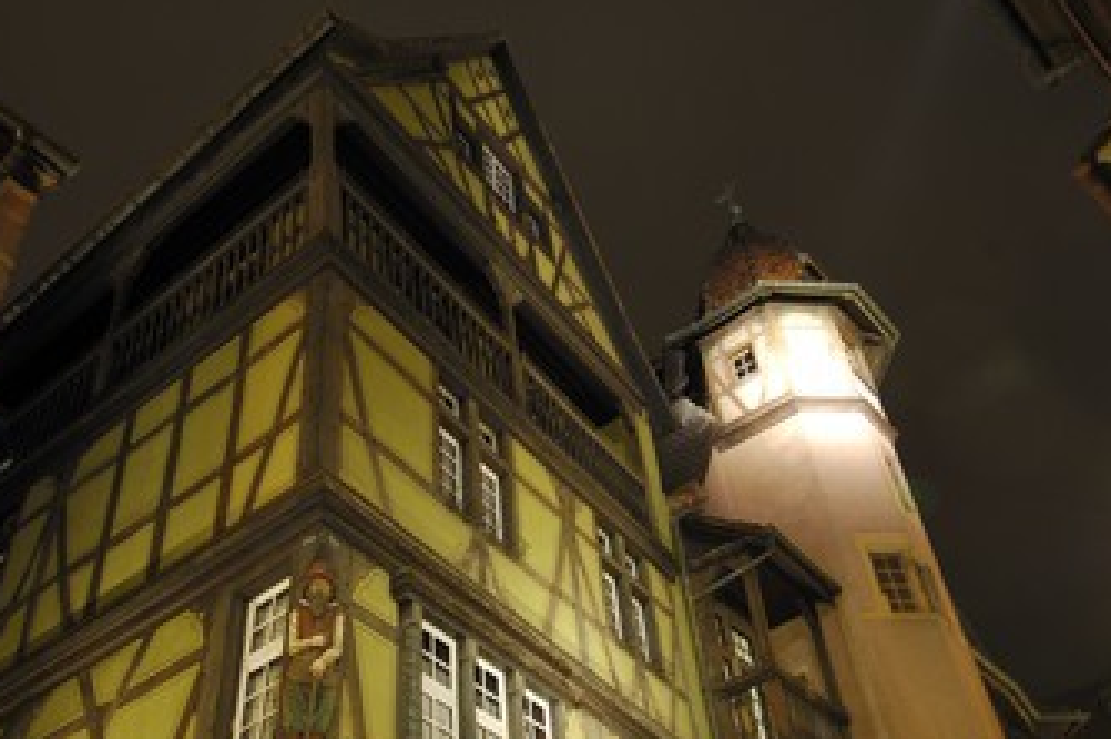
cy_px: 453
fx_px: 1048
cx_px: 544
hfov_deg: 55.8
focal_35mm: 34
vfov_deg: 38.6
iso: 100
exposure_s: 5
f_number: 7.1
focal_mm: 18
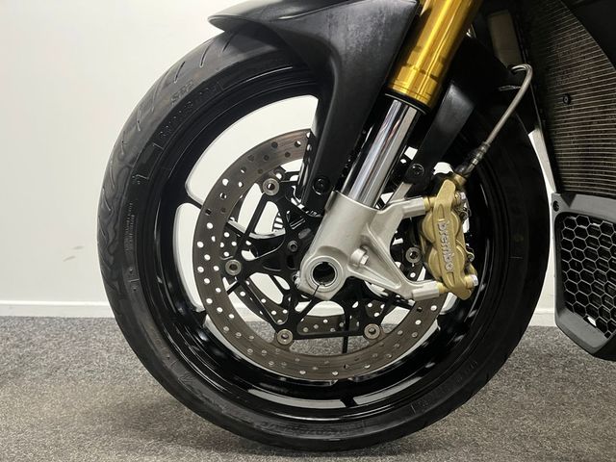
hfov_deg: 67.3
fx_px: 463
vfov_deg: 53.1
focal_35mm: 26
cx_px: 308
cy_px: 231
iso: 500
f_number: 1.6
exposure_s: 1/50
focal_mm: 5.1
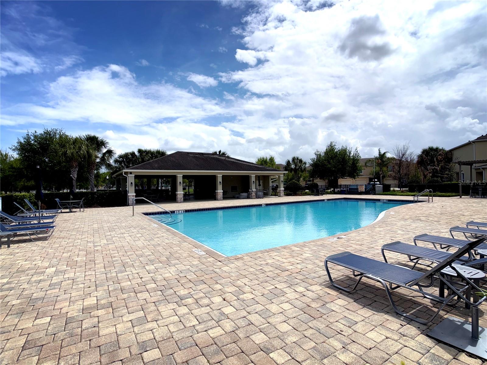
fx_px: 338
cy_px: 182
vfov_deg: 56.8
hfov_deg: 71.6
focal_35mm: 24
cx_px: 244
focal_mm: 6.76
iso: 80
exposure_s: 1/14286
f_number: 1.78
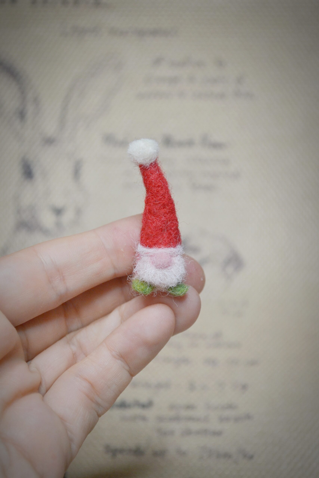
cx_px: 160
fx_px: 1096
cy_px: 239
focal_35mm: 82
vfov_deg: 24.6
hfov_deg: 16.6
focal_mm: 55
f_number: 6.3
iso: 800
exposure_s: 1/200
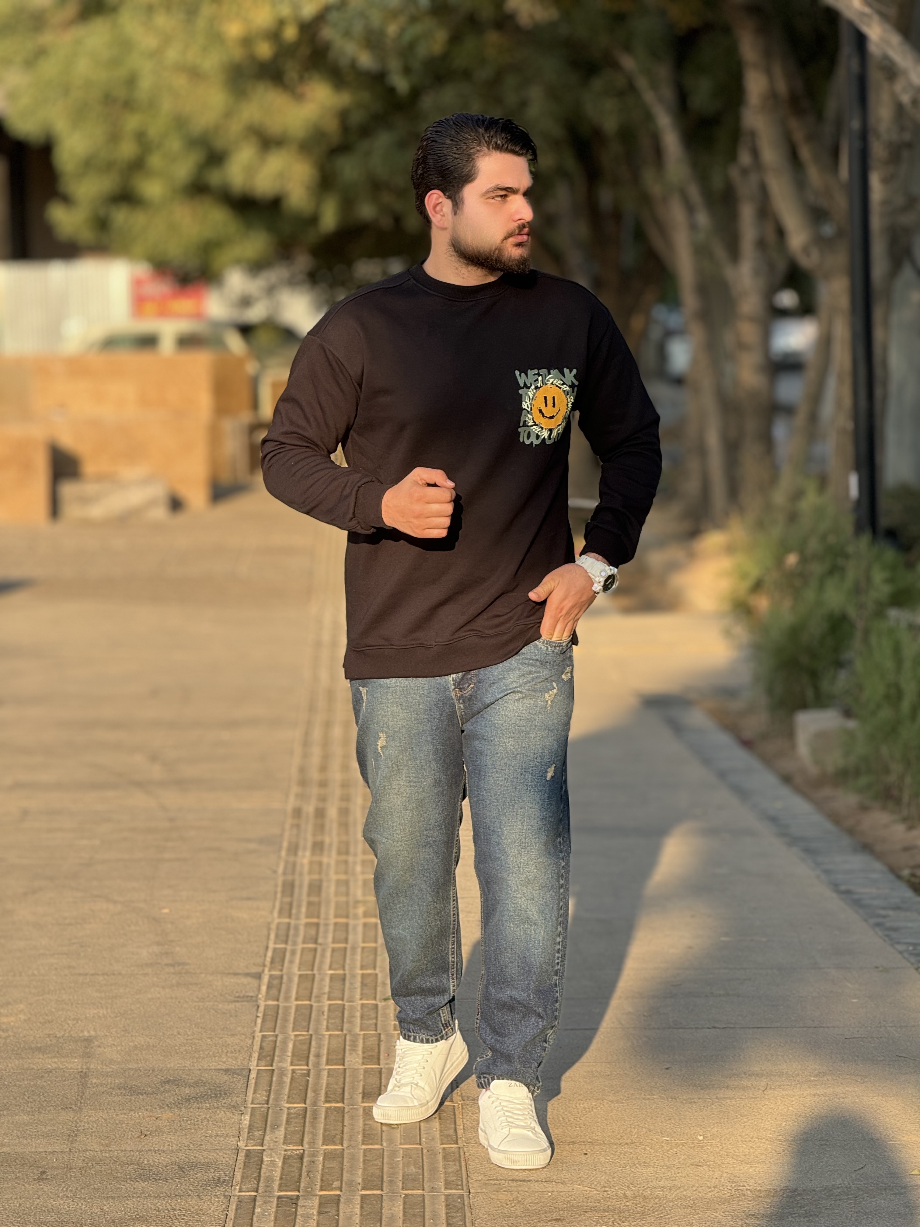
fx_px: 4252
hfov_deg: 12.3
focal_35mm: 120
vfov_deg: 16.4
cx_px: 460
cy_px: 614
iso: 50
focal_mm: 15.66
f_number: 2.8
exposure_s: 1/193
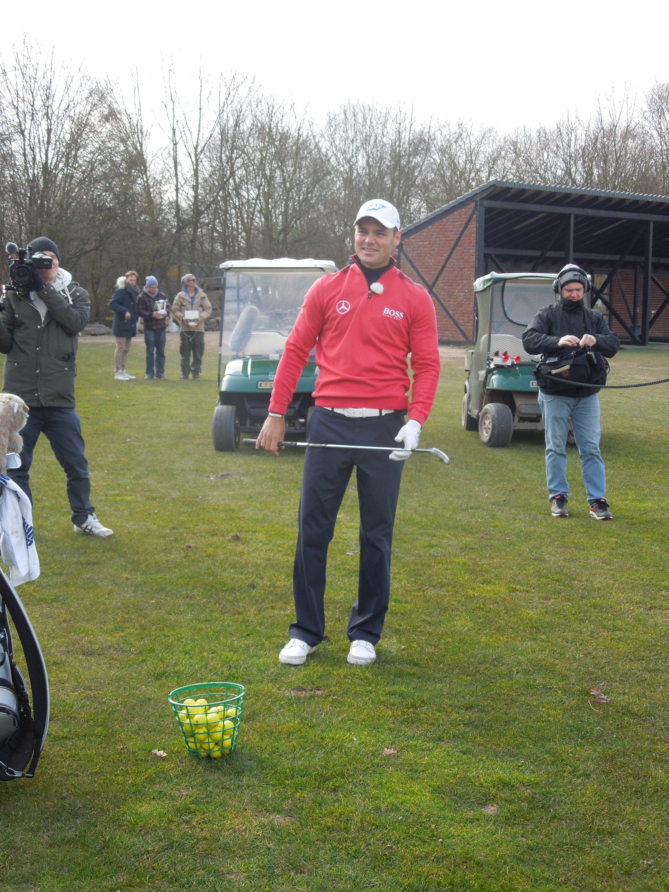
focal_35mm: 48
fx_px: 1237
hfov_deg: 30.3
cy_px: 446
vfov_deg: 39.7
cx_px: 334
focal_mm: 8.7
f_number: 4
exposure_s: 1/200
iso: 100
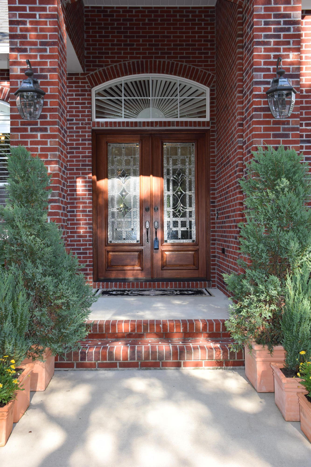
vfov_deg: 53.1
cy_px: 234
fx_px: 467
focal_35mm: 36
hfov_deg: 36.9
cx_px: 156
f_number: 5.6
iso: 180
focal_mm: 24
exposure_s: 1/125
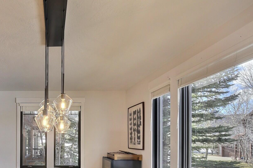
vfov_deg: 48.1
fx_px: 176
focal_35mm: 25
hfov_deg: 65.2
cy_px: 137
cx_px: 51
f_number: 9
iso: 400
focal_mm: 10
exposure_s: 1/2
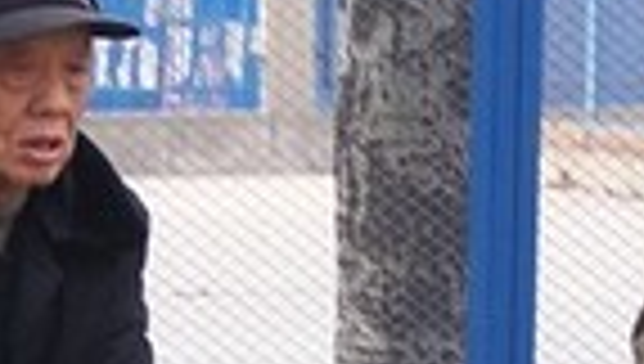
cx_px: 405
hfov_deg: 7.0
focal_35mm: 306
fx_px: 5234
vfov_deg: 4.0
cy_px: 656
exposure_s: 1/60
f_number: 3.2
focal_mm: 11.1
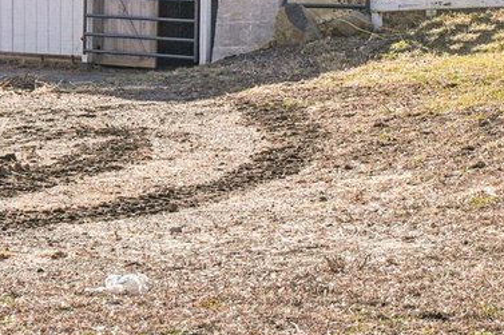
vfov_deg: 10.5
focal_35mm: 129
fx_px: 1805
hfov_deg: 15.9
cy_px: -64
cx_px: 329
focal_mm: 20
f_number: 8
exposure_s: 1/320
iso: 100
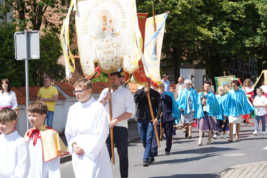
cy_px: 89
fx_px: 638
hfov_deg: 23.6
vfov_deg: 15.9
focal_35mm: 86
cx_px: 134
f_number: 8
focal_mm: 86
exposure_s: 1/160
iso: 100
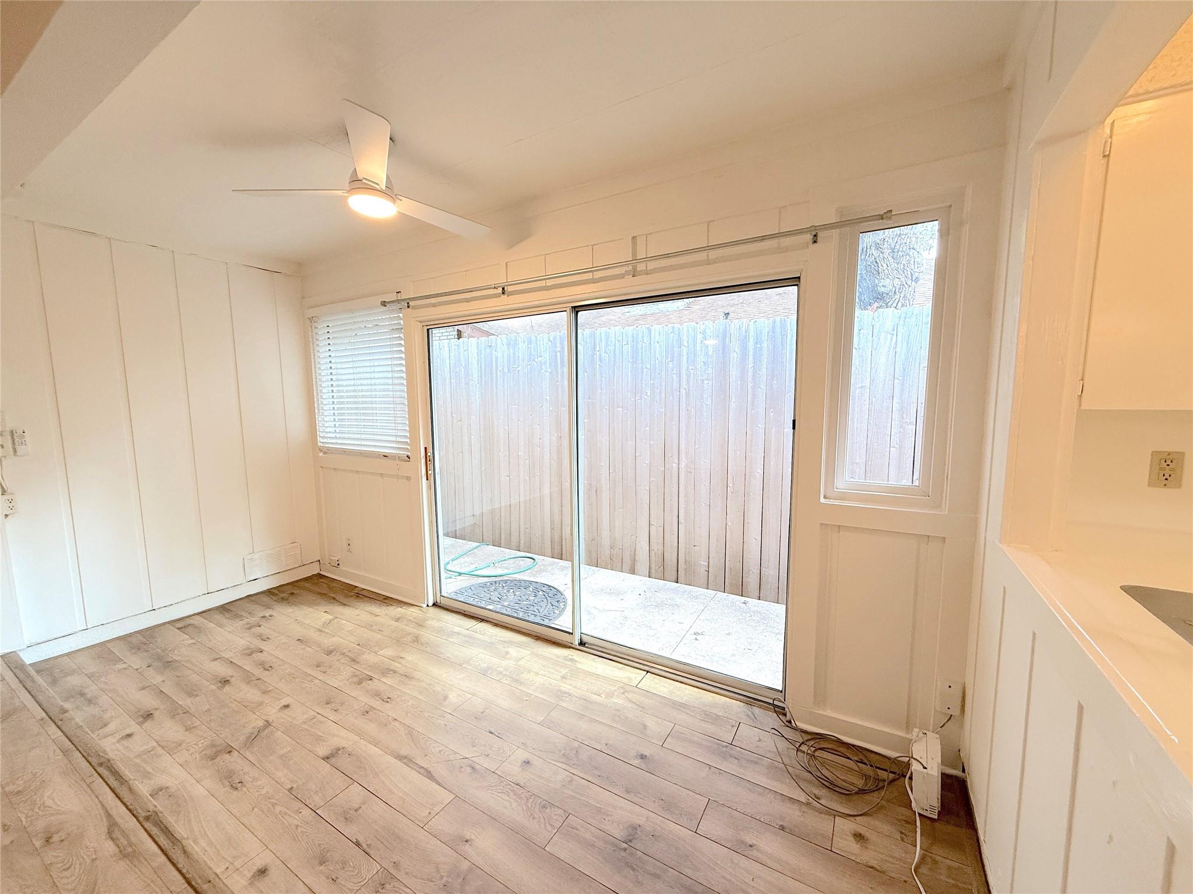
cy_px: 447
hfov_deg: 102.1
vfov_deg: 85.7
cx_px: 596
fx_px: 482
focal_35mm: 14
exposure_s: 1/120
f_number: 2.2
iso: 125
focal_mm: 2.22
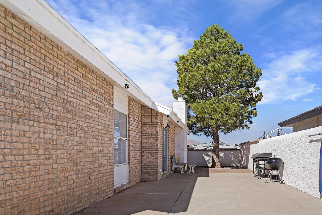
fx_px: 206
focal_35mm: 23
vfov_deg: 53.5
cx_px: 212
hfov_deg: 74.0
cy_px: 151
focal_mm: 16
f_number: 8
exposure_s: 1/40
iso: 100
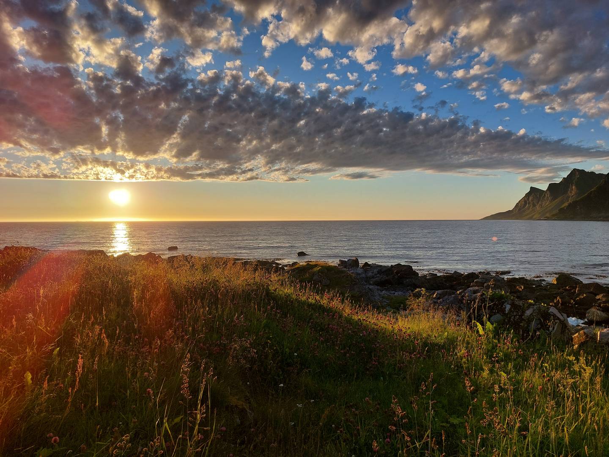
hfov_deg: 71.6
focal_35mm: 24
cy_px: 228
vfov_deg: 56.8
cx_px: 304
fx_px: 422
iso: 25
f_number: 1.8
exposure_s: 1/696
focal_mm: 5.23
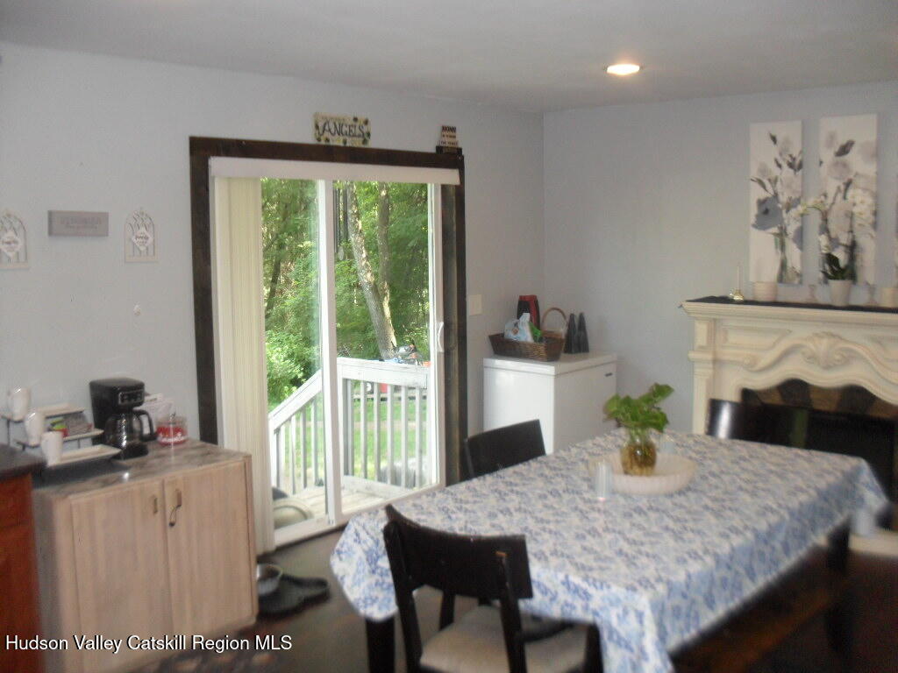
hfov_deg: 52.6
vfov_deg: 40.7
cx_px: 449
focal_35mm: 35
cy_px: 336
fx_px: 908
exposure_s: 1/45
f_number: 3.2
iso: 240
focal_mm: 6.3
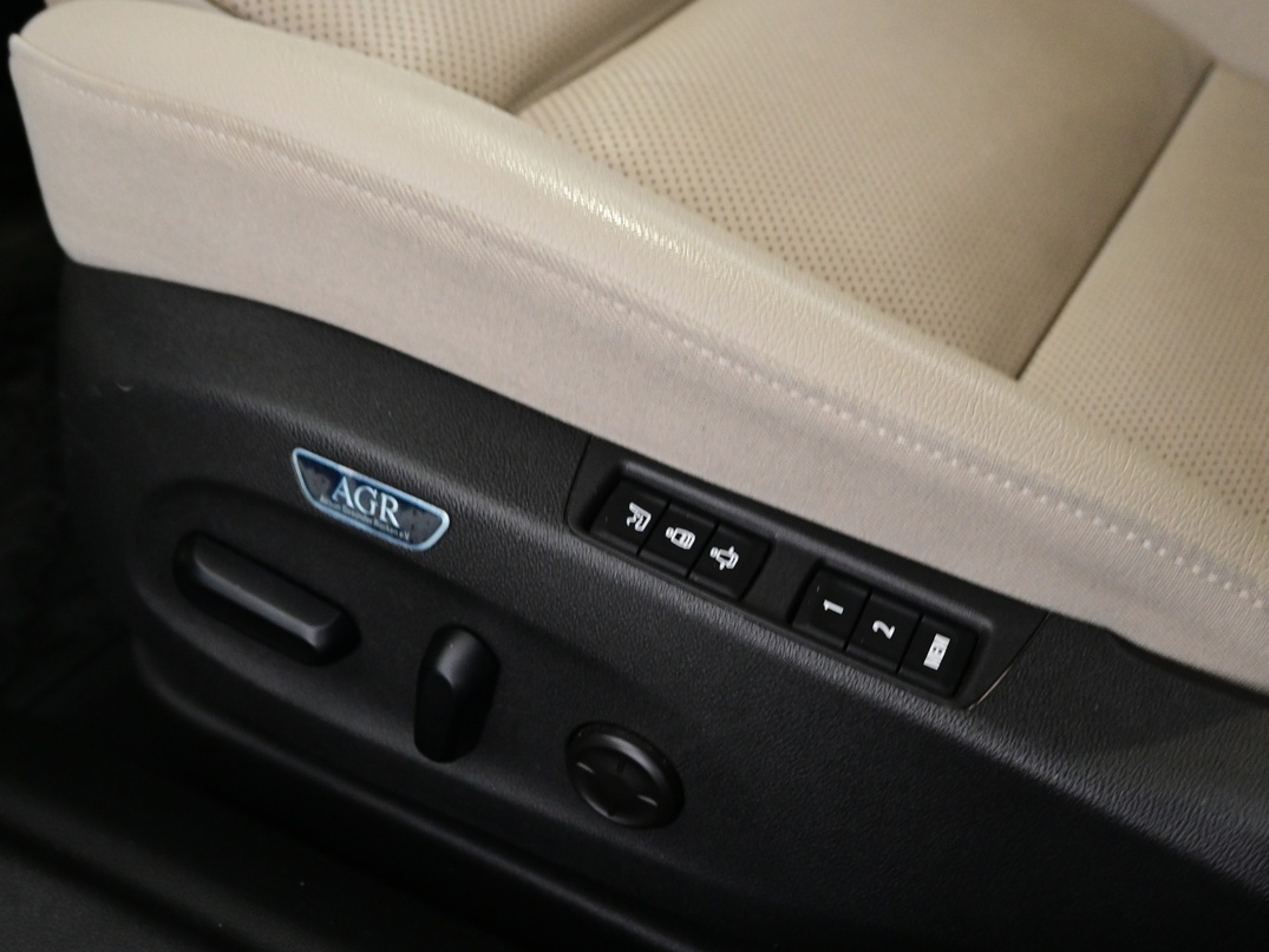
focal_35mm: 42
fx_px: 1553
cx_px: 597
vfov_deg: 34.0
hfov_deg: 44.4
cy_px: 584
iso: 1800
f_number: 3.8
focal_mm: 19.5
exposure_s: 1/30
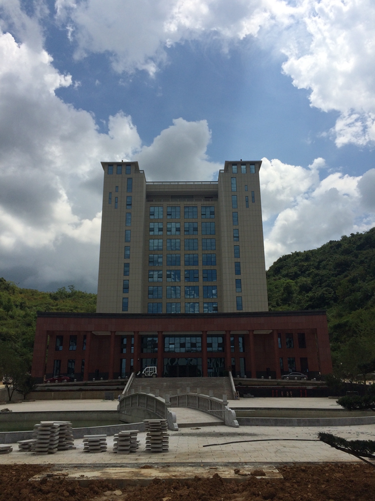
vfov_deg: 61.7
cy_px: 250
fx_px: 419
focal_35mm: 29
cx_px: 188
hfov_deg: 48.2
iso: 32
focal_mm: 4.15
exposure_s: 1/5882
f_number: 2.2
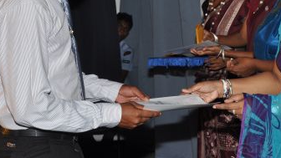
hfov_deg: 19.1
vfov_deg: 10.8
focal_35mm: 112
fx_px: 835
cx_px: 174
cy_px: 18
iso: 200
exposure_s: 1/100
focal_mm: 40
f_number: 6.3
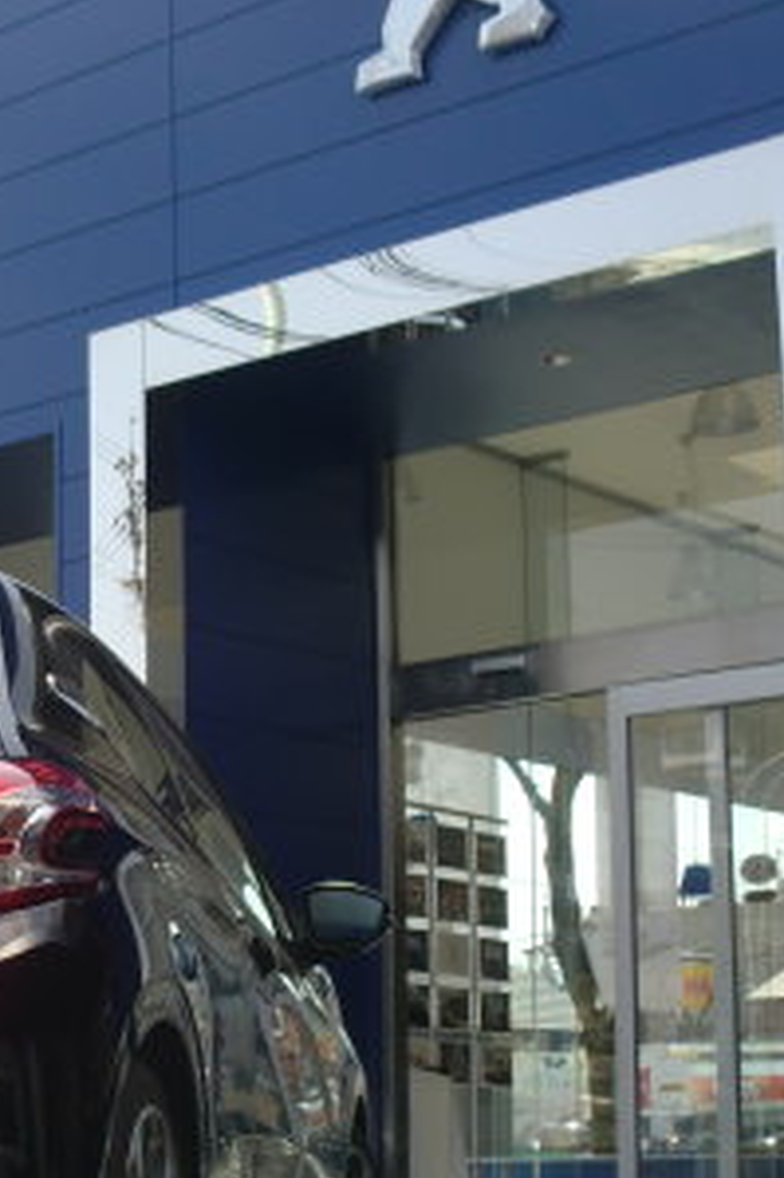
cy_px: 749
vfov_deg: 25.9
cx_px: -91
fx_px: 2551
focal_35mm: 78
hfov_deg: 16.9
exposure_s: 1/640
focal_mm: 6.3
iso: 64
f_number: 3.1
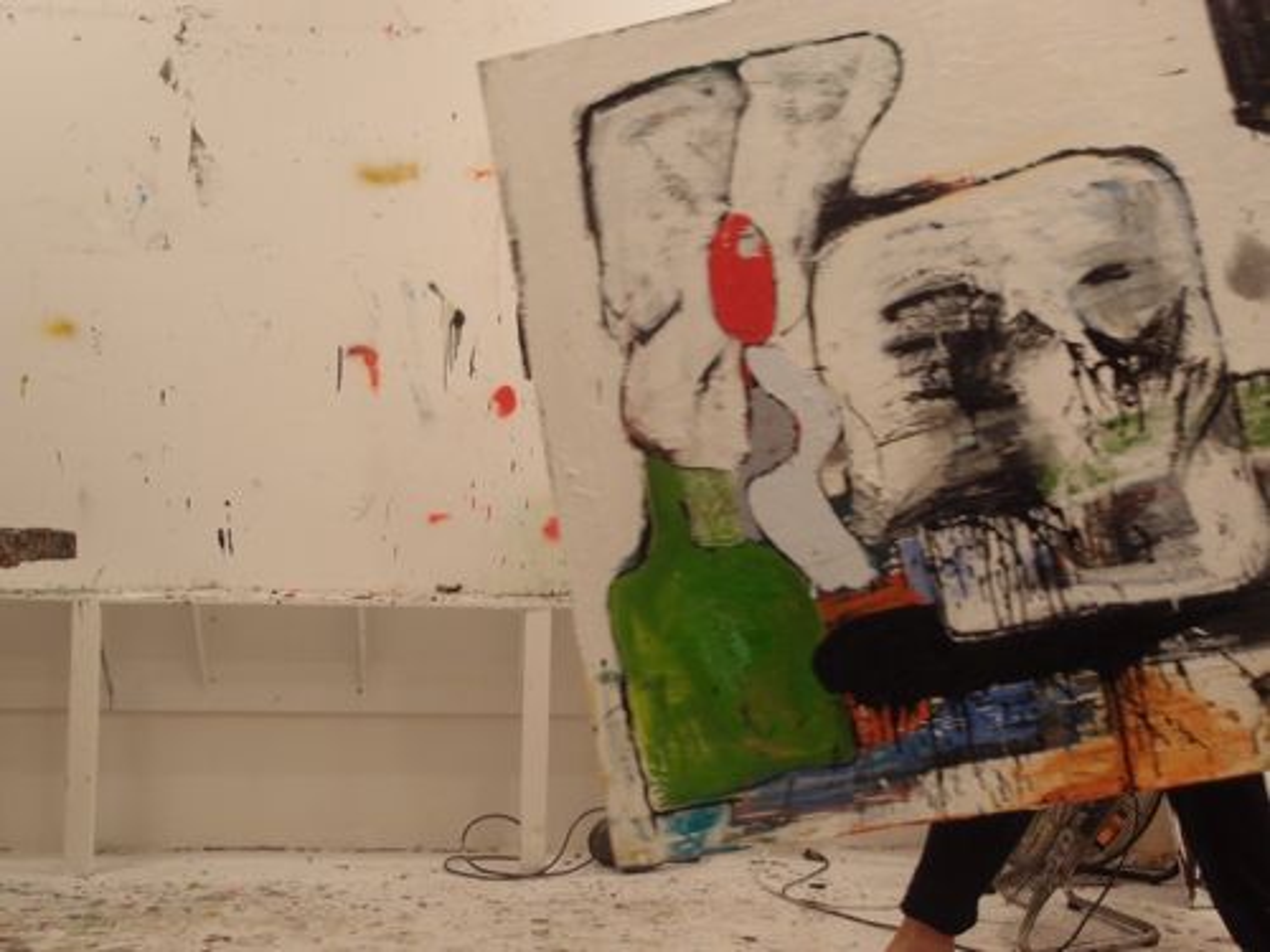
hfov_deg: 41.2
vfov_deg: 31.5
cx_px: 635
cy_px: 476
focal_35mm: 46
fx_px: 1688
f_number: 2
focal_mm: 9.87
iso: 160
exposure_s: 1/100
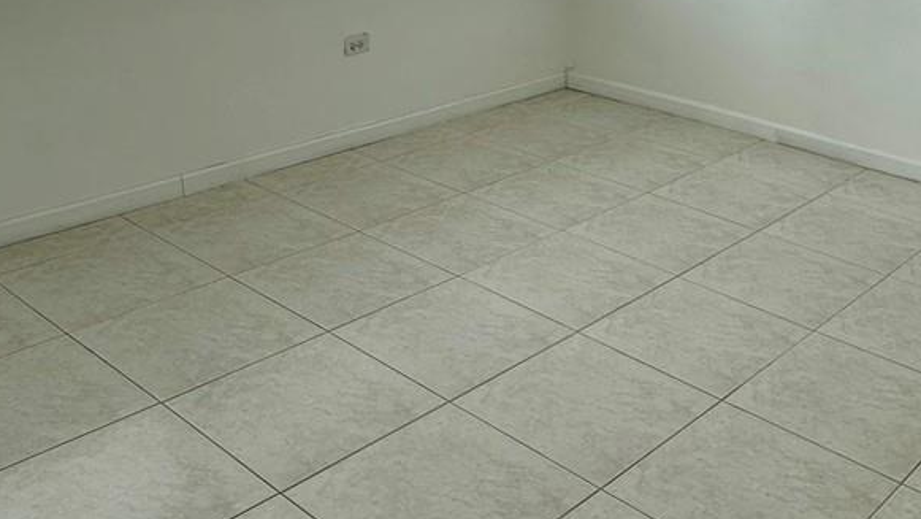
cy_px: 244
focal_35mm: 42
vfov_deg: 28.4
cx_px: 591
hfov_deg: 47.8
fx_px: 1026
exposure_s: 1/311
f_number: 2.2
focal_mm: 2.22
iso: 40
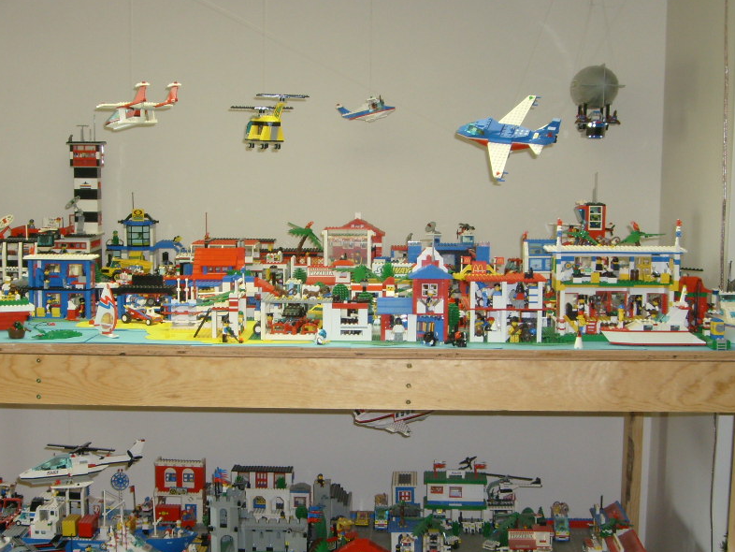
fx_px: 1189
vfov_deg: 26.1
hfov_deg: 34.3
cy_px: 331
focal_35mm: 56
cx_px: 305
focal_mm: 7.2
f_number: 3
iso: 100
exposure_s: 1/45
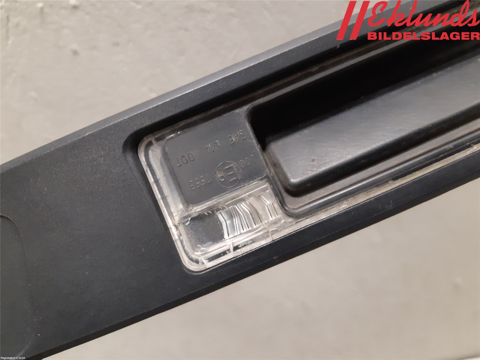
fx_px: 361
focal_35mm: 26
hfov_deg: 67.3
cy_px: 180
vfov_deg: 53.1
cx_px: 240
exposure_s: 1/33
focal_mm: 3.93
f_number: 1.7
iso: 250
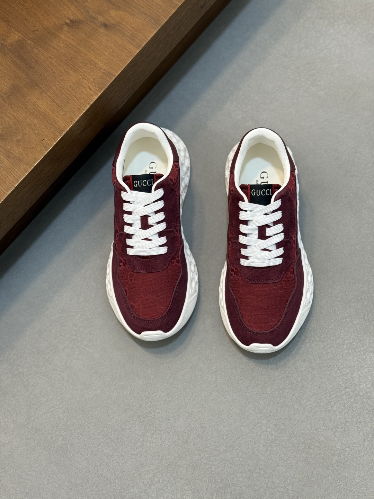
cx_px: 187
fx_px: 691
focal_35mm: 48
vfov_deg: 39.7
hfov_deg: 30.3
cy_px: 250
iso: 80
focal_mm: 6.76
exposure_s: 1/100
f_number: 1.78
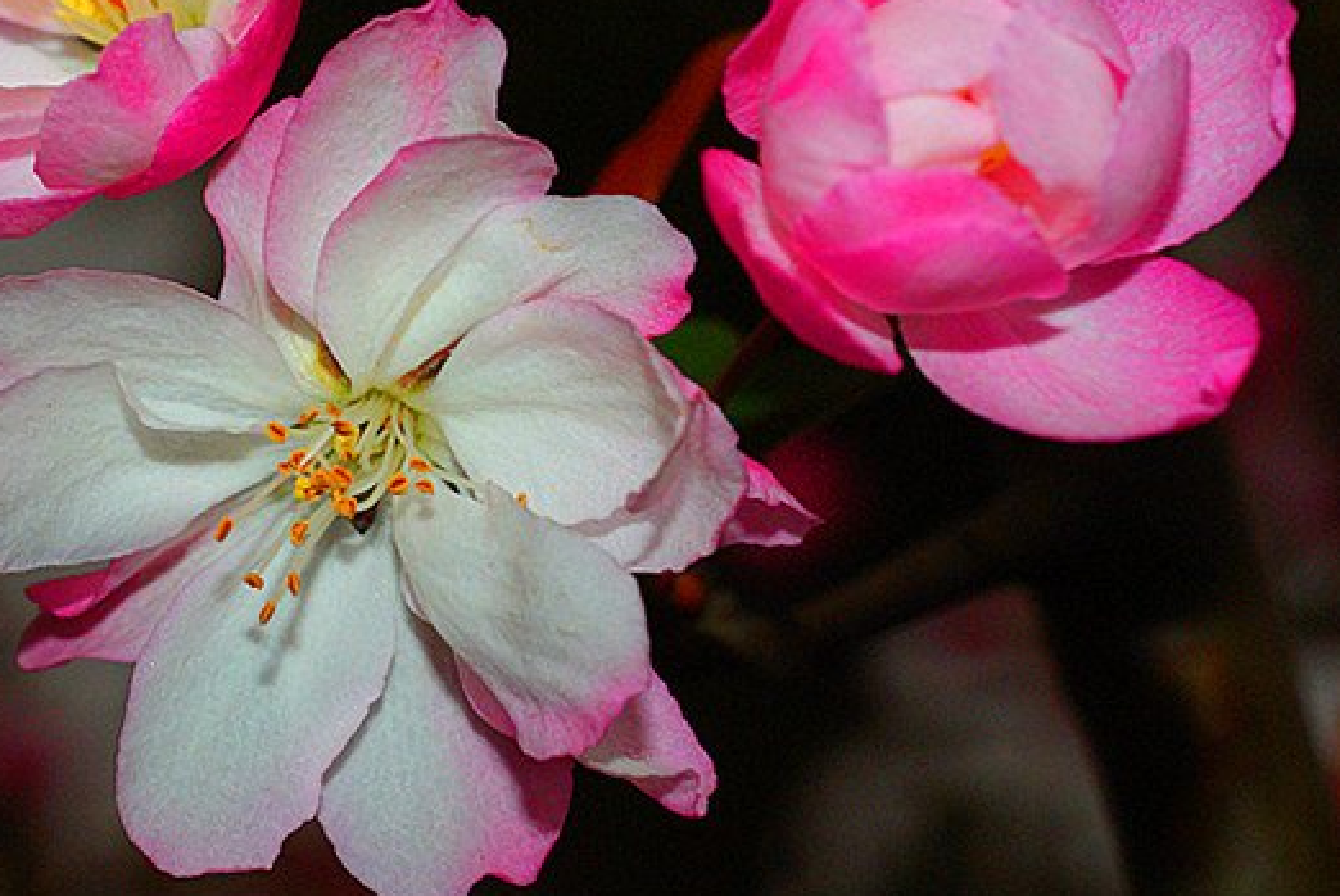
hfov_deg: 18.2
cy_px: 304
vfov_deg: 12.2
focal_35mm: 112
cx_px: 449
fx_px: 4172
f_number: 9
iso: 400
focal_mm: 50
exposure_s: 1/160
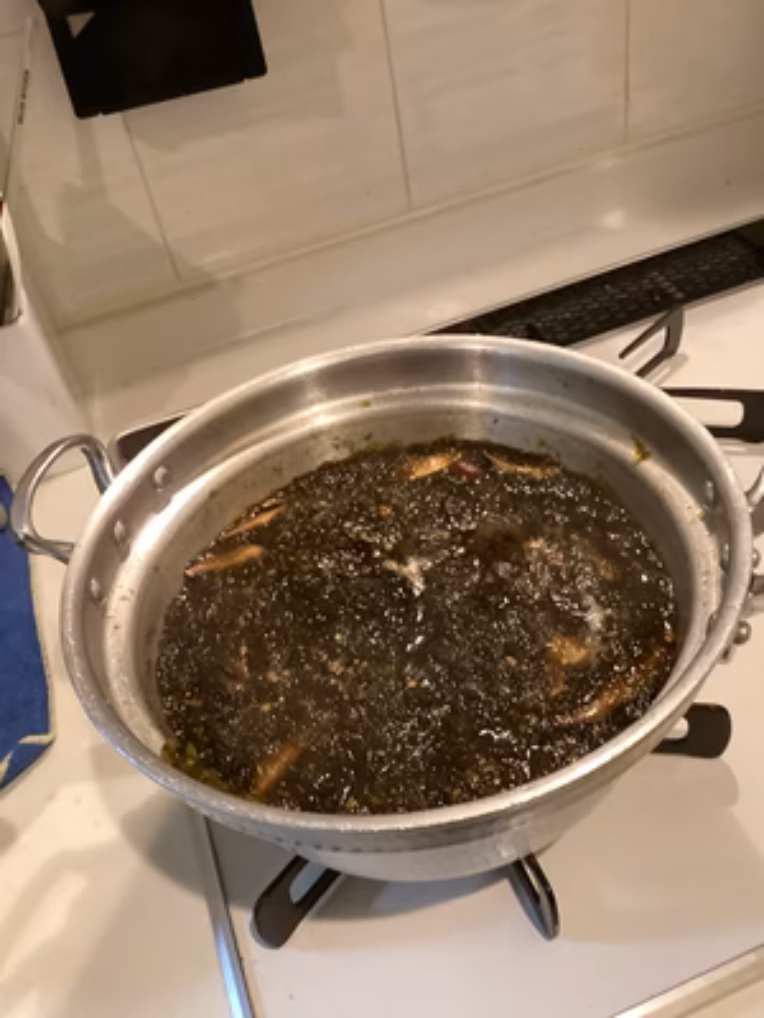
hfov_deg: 45.4
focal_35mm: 31
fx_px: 912
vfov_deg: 58.4
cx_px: 382
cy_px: 509
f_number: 2.4
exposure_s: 1/33
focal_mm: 3.3
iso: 250
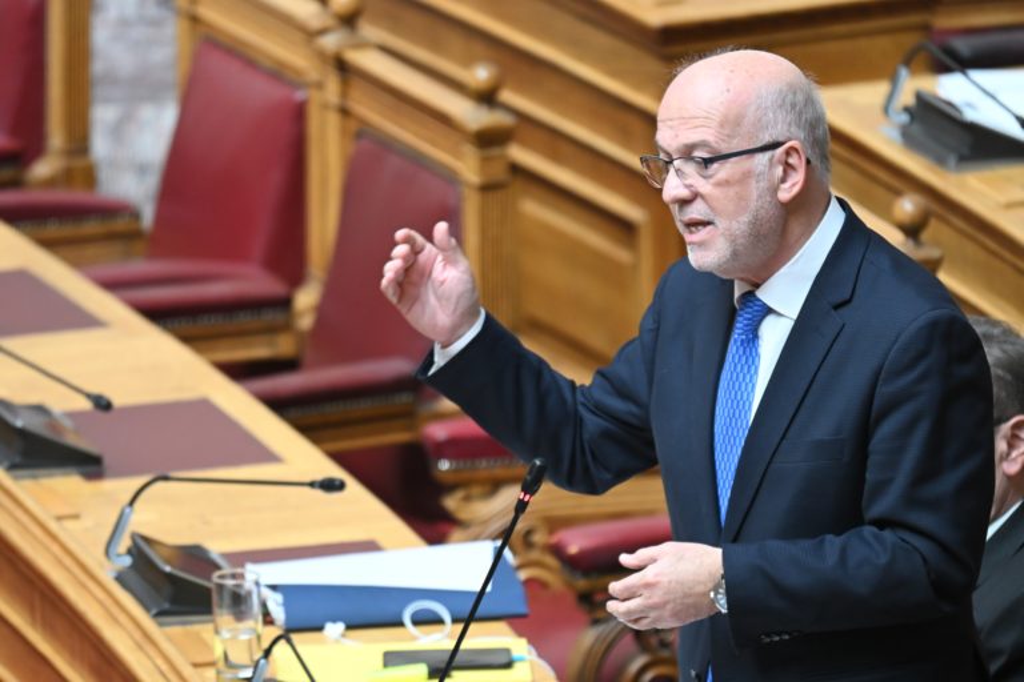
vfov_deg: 2.3
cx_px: 512
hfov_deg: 3.4
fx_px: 17065
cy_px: 341
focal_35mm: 600
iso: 4500
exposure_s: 1/250
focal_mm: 600
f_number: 6.3
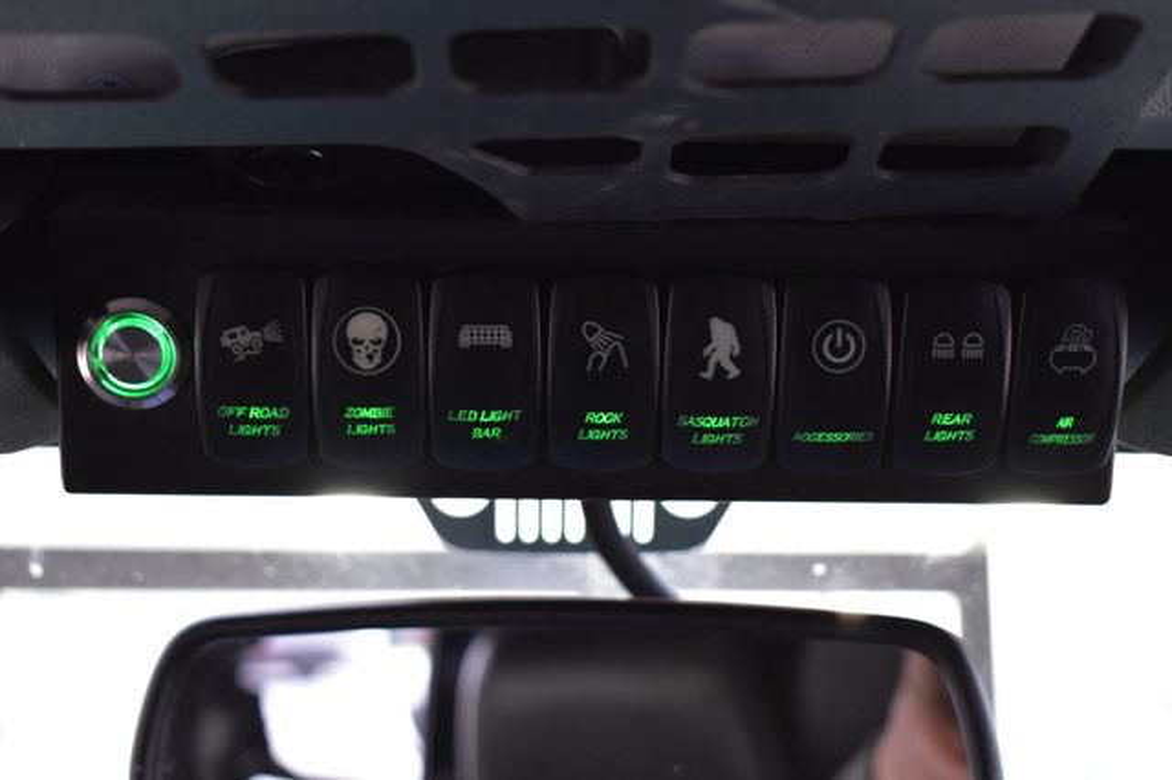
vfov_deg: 21.5
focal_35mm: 63
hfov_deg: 31.9
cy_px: 390
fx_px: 2050
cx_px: 586
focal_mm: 42
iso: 1600
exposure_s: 1/6
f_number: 5
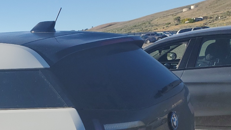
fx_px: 361
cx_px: -6
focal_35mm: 59
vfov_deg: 19.1
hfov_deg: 32.3
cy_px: 161
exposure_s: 1/3333
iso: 50
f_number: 1.5
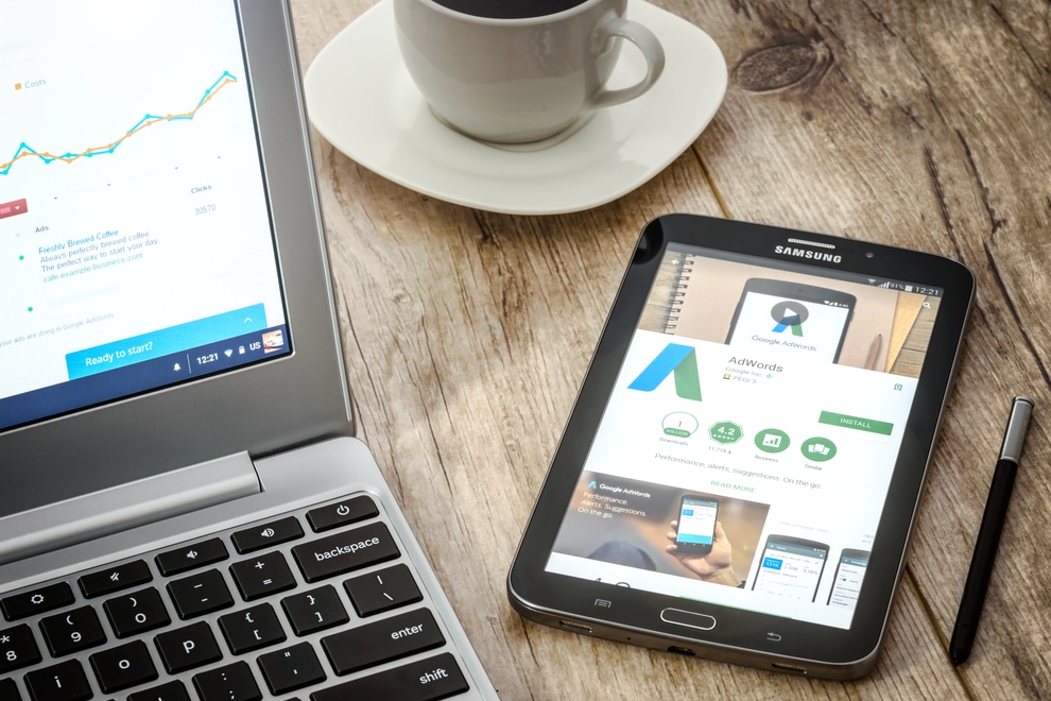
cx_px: 524
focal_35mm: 99
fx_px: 2890
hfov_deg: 20.6
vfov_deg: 13.8
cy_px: 353
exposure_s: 2.5
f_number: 16
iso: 50
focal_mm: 98
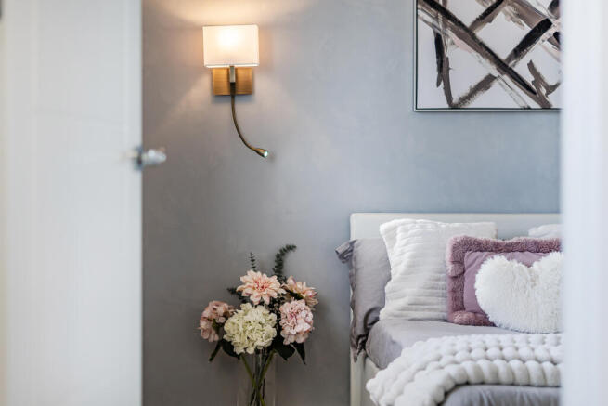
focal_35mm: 75
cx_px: 304
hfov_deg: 27.0
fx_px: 1267
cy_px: 203
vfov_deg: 18.2
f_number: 1.8
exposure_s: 1/160
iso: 100
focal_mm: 50
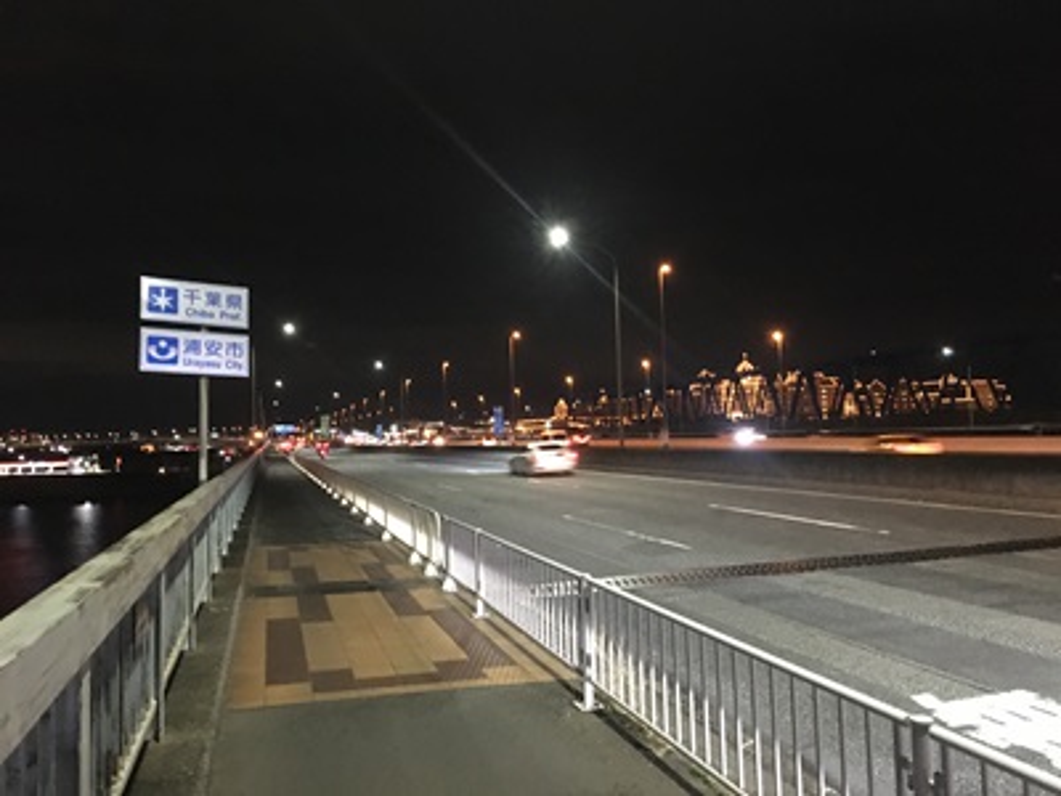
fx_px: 889
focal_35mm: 29
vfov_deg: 48.2
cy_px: 398
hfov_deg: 61.7
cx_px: 530
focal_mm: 4.15
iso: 640
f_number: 2.2
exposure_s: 1/15
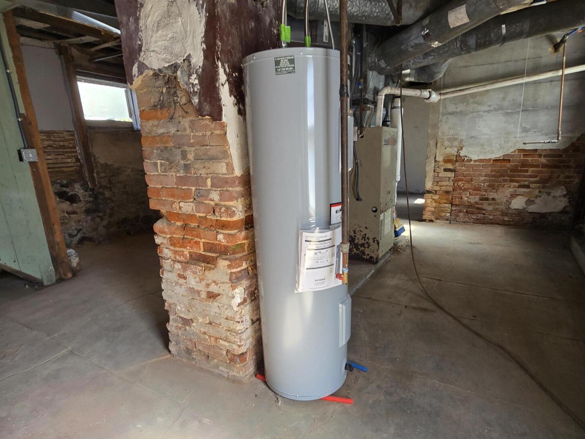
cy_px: 233
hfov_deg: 87.8
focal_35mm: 18
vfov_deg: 71.5
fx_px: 304
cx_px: 296
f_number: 2.2
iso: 64
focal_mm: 2.2
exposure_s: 1/60
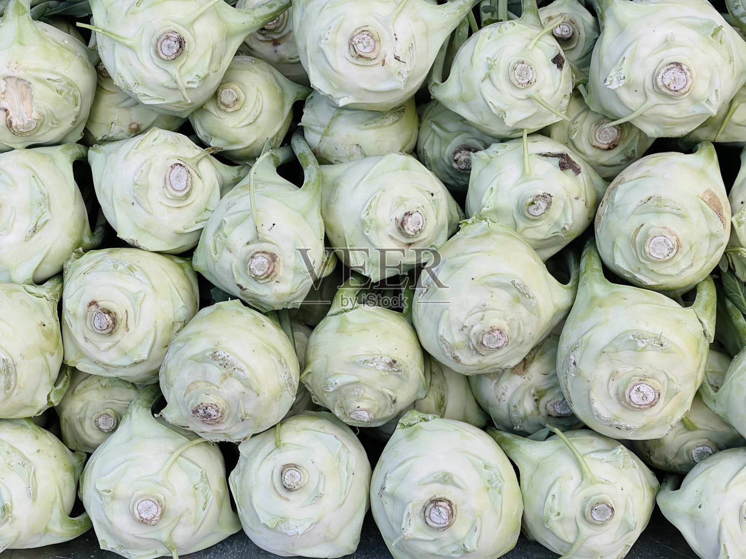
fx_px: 1379
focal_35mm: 64
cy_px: 280
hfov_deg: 30.3
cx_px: 373
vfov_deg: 22.9
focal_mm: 7.5
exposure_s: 1/305
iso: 20
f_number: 2.2
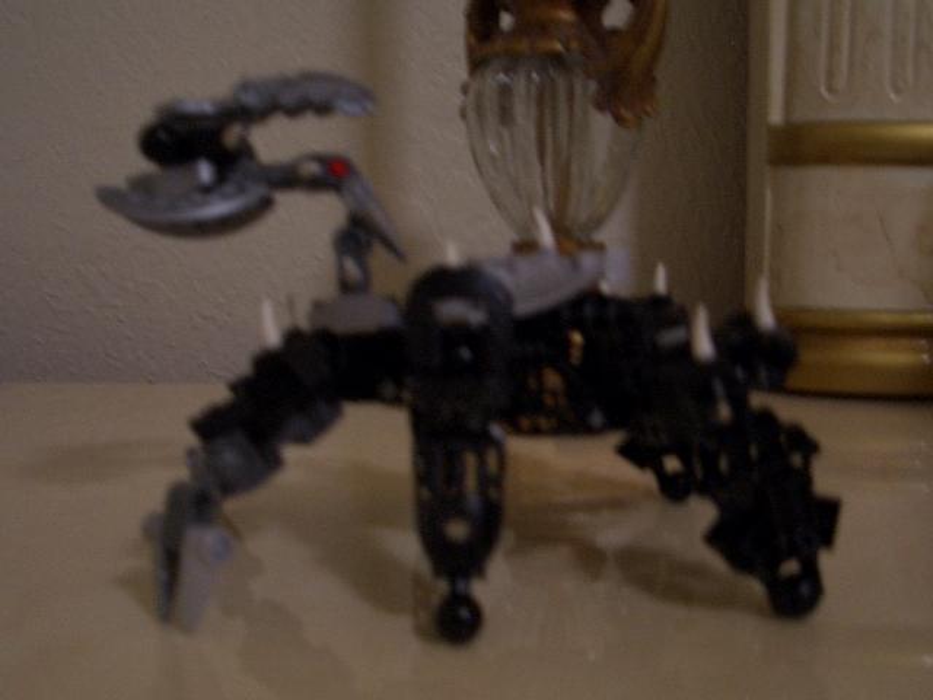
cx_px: 466
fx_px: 1105
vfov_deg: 35.1
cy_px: 350
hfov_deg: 45.8
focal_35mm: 41
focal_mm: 6.8
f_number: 2.8
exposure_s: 1/8
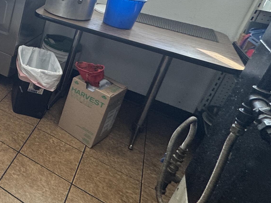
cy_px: 14
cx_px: -83
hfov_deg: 34.7
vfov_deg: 35.9
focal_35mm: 37
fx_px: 290
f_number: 2.2
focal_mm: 2.22
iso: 125
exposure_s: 1/120
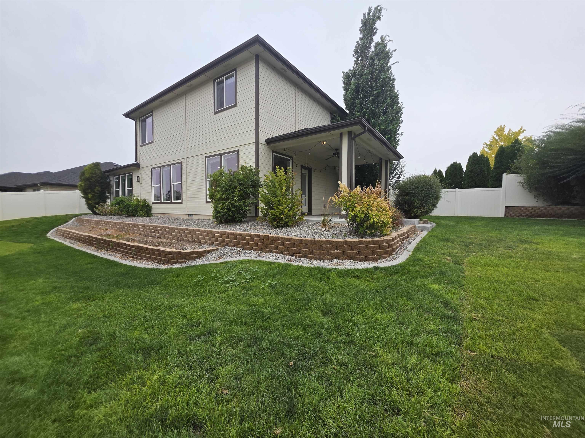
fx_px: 220
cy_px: 219
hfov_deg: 106.2
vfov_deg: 89.9
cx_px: 292
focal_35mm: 13
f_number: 1.9
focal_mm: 2.2
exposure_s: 1/545
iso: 40
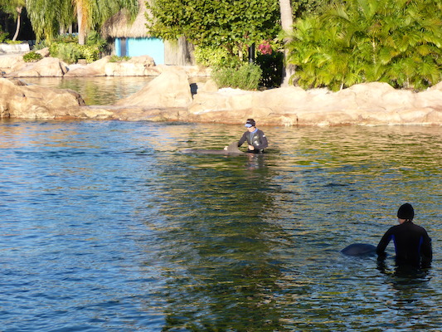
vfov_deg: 14.0
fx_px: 1354
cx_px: 221
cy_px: 166
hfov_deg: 18.5
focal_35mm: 106
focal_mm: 17.4
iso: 100
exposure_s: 1/160
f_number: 5.7
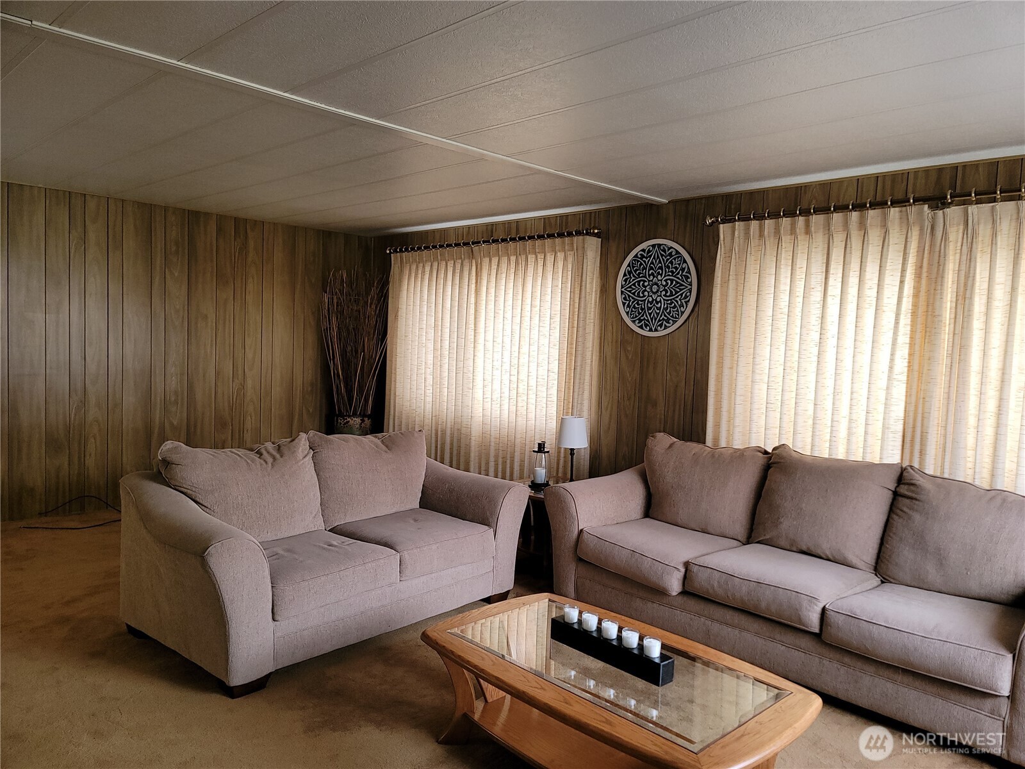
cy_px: 384
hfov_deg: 69.4
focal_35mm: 25
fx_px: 740
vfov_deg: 54.9
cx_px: 512
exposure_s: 1/40
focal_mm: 7
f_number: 1.8
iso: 100
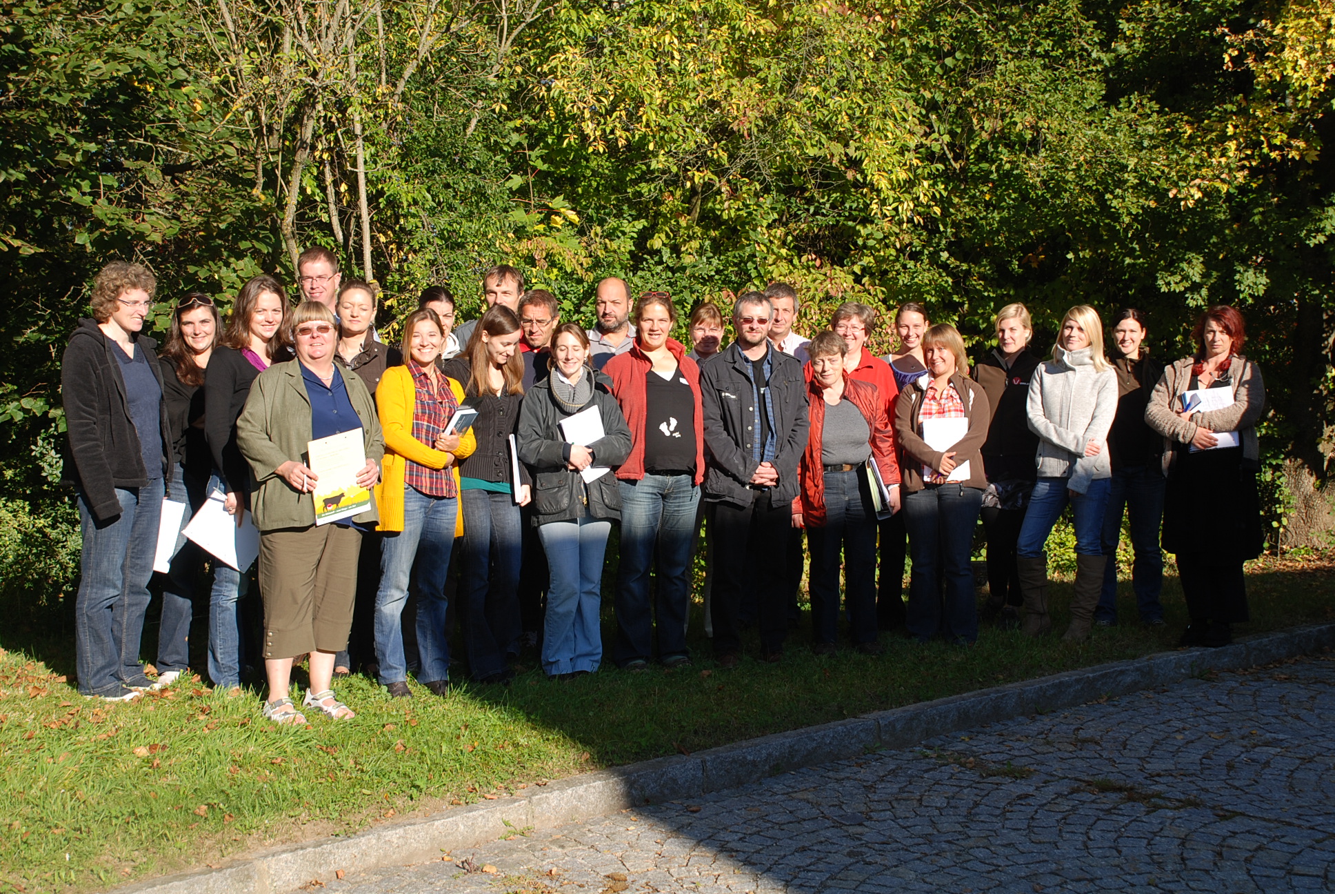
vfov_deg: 25.8
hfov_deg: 37.8
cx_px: 668
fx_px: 1949
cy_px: 447
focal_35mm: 52
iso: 100
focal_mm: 35
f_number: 7.1
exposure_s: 1/200
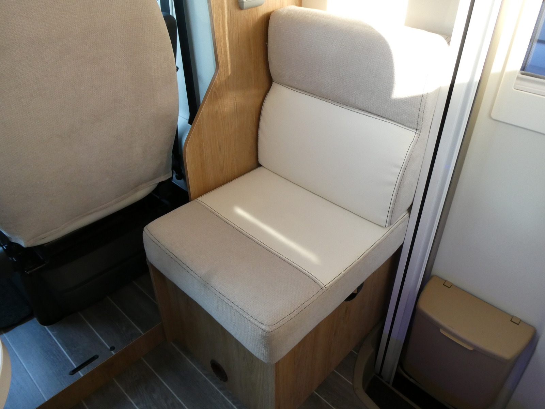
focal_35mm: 26
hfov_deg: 67.3
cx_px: 272
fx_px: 409
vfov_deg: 53.1
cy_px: 204
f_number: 3.4
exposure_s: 1/80
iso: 320
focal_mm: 4.7
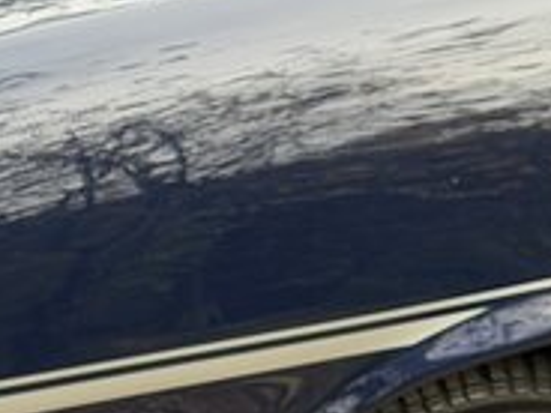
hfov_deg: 9.1
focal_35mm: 209
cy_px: 527
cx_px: -392
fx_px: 3327
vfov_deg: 7.0
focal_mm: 6.76
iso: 64
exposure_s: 1/176
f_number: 1.78
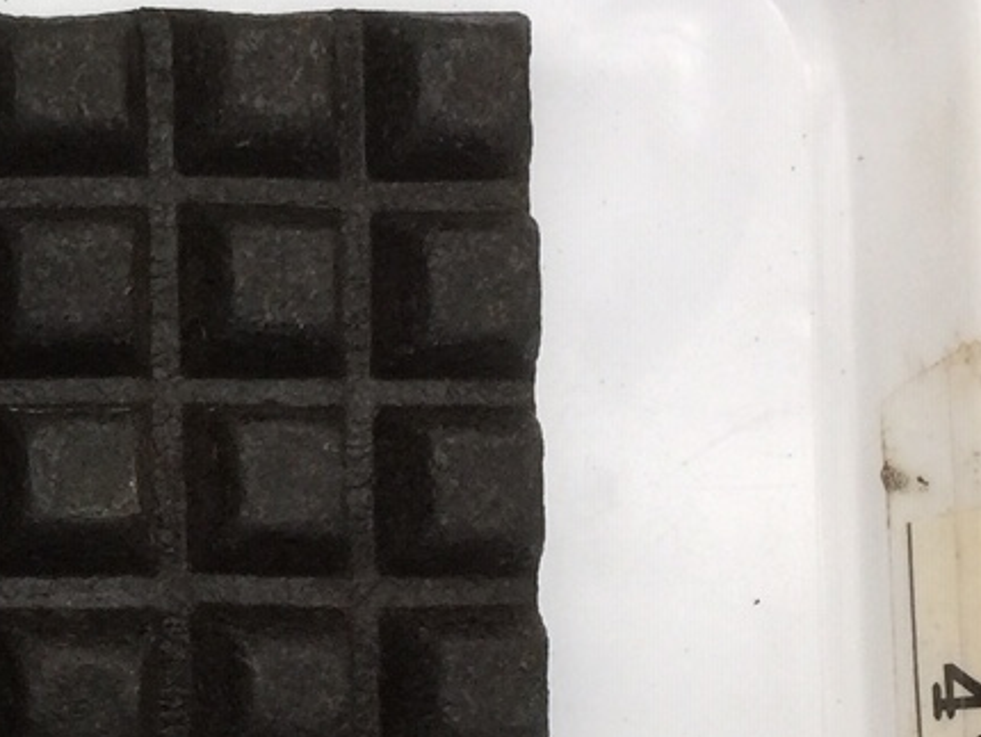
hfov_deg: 16.4
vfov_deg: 13.4
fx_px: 3119
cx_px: -449
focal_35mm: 110
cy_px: 612
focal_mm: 4.15
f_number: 2.2
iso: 50
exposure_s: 1/30
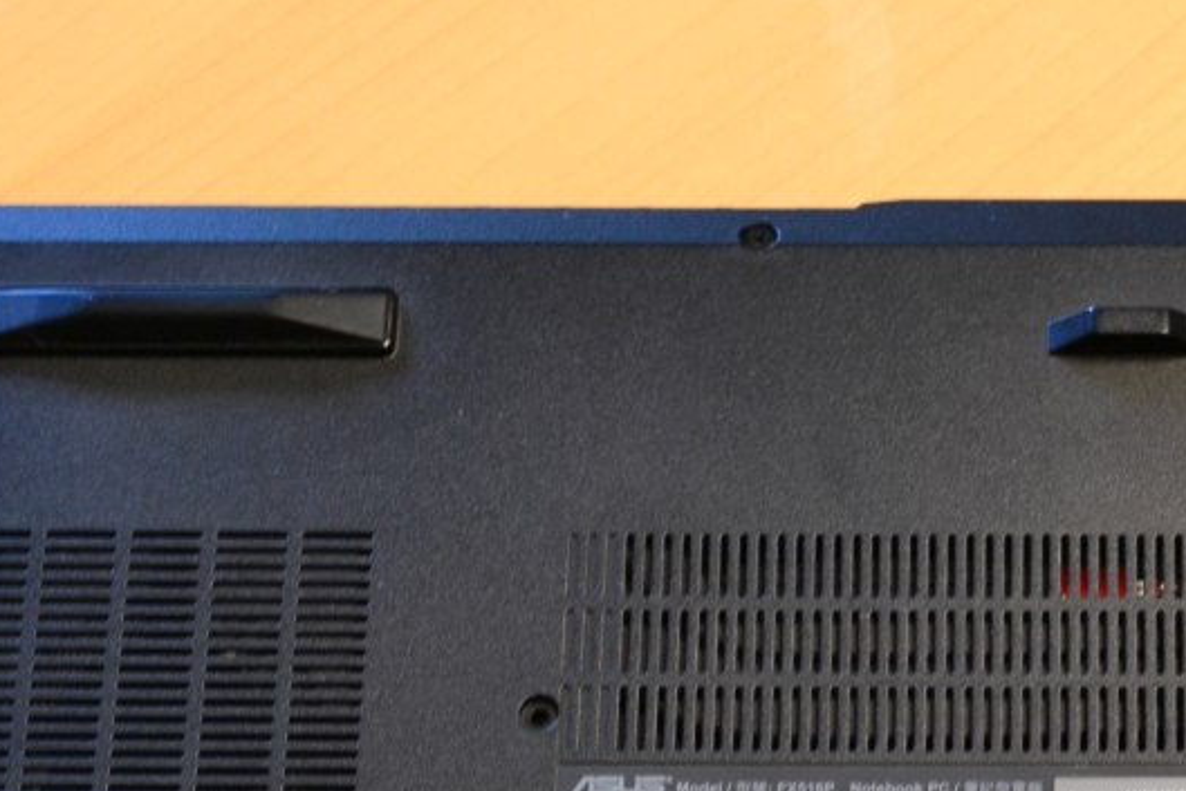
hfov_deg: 17.1
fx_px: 3888
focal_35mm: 118
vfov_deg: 11.2
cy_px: 1189
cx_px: 1096
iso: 640
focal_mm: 26
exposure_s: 1/15
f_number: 6.3
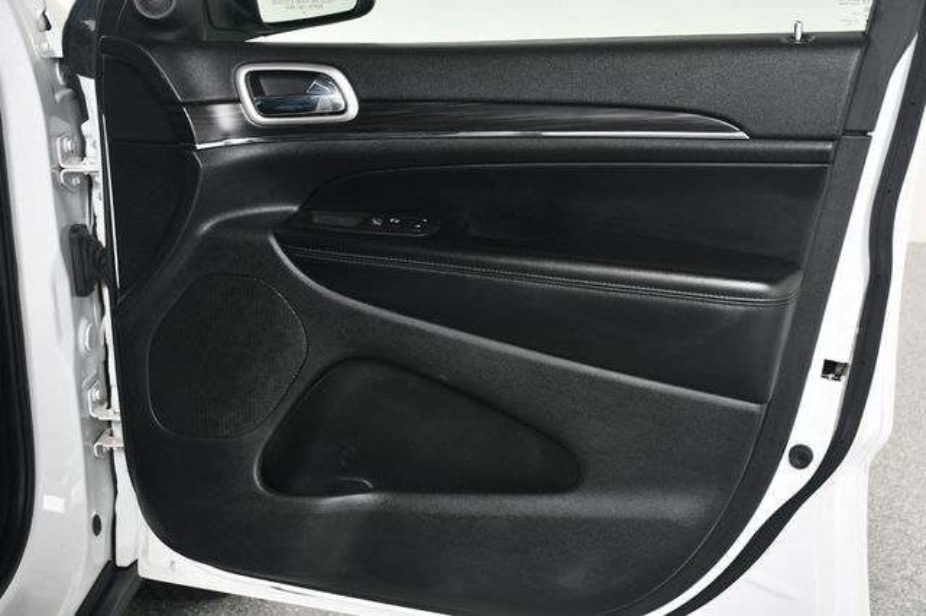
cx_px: 463
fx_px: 1234
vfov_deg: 28.0
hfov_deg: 41.1
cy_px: 308
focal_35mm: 48
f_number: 5
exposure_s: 1/160
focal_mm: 32
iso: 100
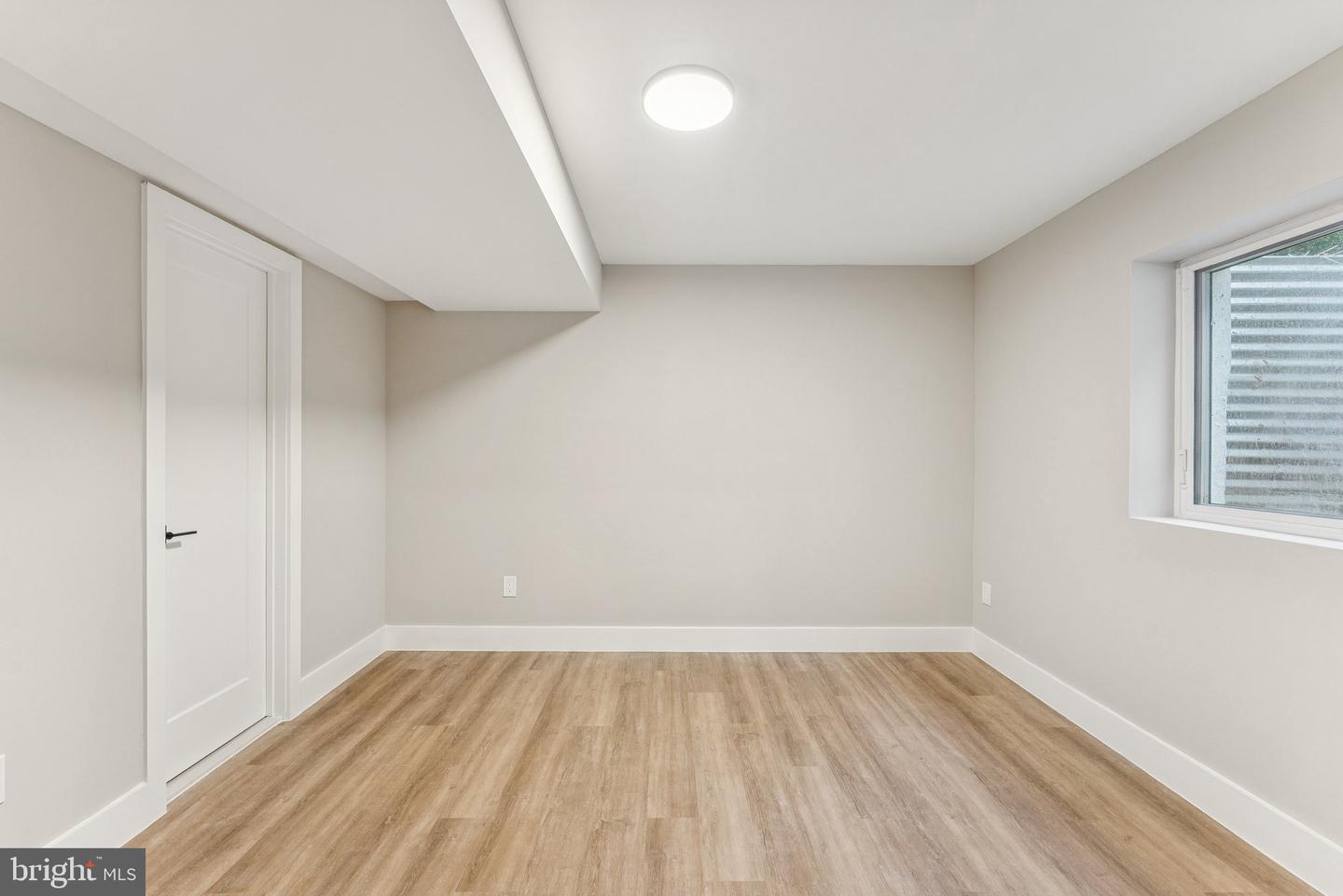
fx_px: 522
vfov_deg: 81.2
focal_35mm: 14
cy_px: 448
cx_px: 672
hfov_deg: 104.2
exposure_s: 1/2
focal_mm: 14
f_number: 9
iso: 250
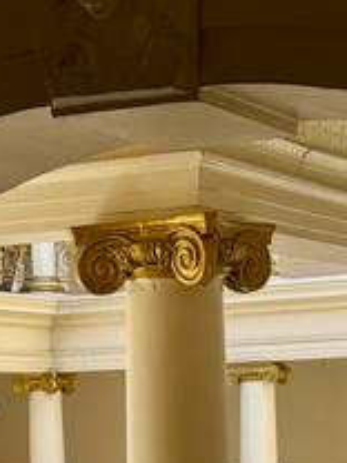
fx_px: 1978
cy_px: 706
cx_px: 98
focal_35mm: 148
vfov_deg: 12.6
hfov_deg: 10.0
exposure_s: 1/664
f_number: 1.78
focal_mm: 6.76
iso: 64
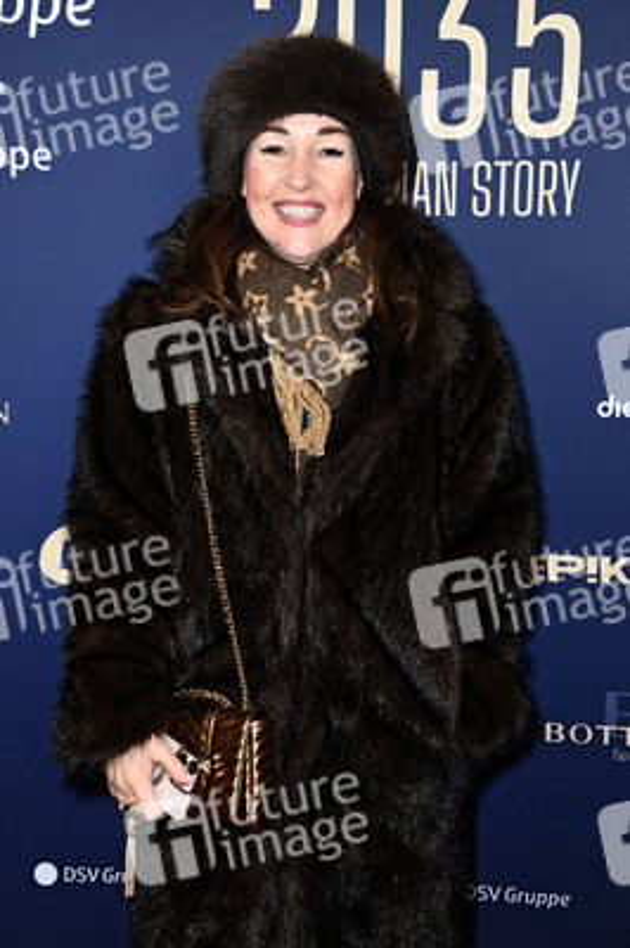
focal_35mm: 58
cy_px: 474
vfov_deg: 34.5
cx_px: 315
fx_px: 1525
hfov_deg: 23.3
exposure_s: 1/250
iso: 500
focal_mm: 58
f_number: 5.6
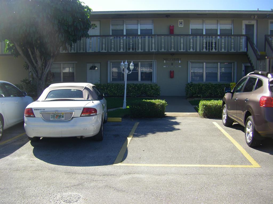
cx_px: 136
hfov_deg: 49.0
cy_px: 102
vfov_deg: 37.7
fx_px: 300
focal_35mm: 38
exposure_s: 1/125
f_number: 7
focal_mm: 6.3
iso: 64
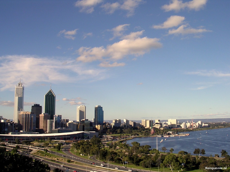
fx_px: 252
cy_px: 86
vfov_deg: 37.7
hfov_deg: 49.0
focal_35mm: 38
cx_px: 115
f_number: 5.6
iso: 100
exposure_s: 1/329
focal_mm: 5.8
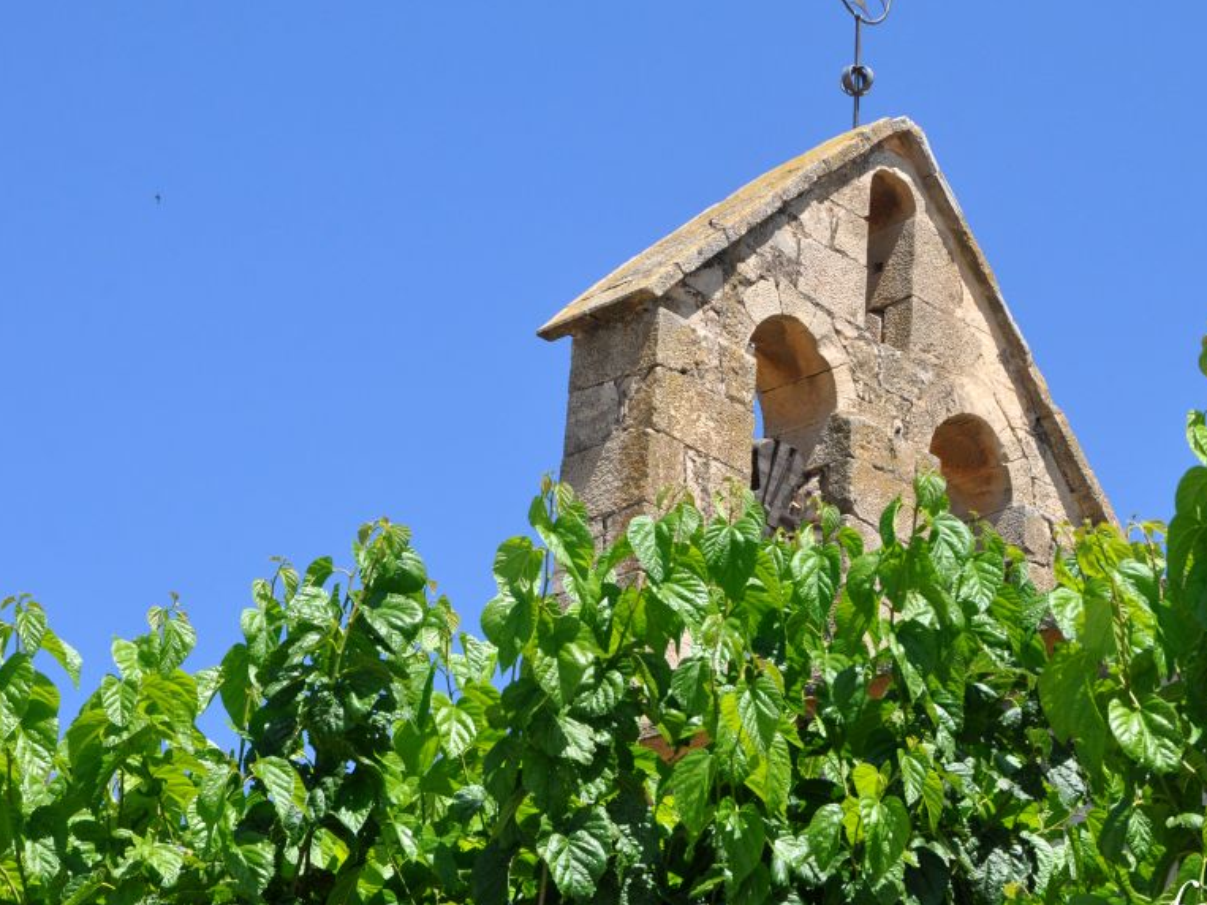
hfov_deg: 16.9
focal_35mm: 116
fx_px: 4044
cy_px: 432
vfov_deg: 12.8
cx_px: 800
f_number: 11
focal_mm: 60
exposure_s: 1/500
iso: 500
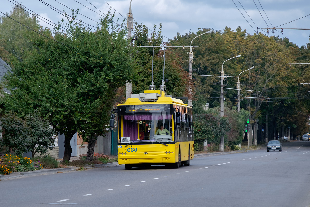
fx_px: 1343
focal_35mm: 156
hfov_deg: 13.2
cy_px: 104
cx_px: 155
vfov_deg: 8.8
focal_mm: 104.2
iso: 400
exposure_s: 1/500
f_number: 6.4
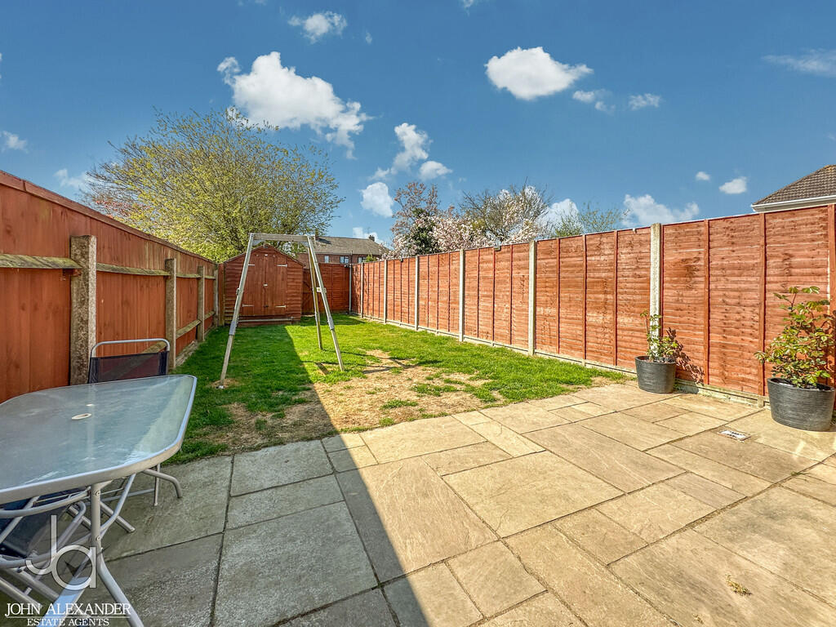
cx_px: 418
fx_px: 338
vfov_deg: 85.7
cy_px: 314
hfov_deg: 102.1
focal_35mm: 14
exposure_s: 1/950
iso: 40
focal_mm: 2.22
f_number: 2.2
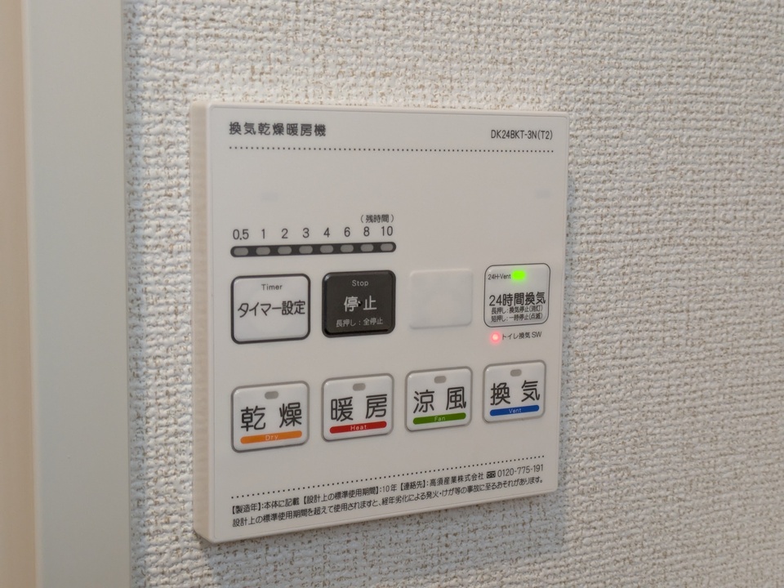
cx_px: 392
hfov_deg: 37.5
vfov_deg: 28.6
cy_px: 294
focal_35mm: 51
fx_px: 1155
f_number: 1.89
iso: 159
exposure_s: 1/60
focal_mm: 5.43
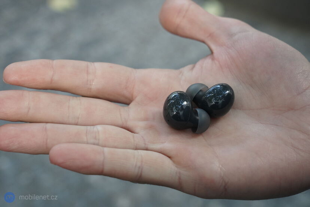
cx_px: 155
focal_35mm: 70
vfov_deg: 19.5
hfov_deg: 28.8
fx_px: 603
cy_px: 104
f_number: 8
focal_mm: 70
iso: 3200
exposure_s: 1/200
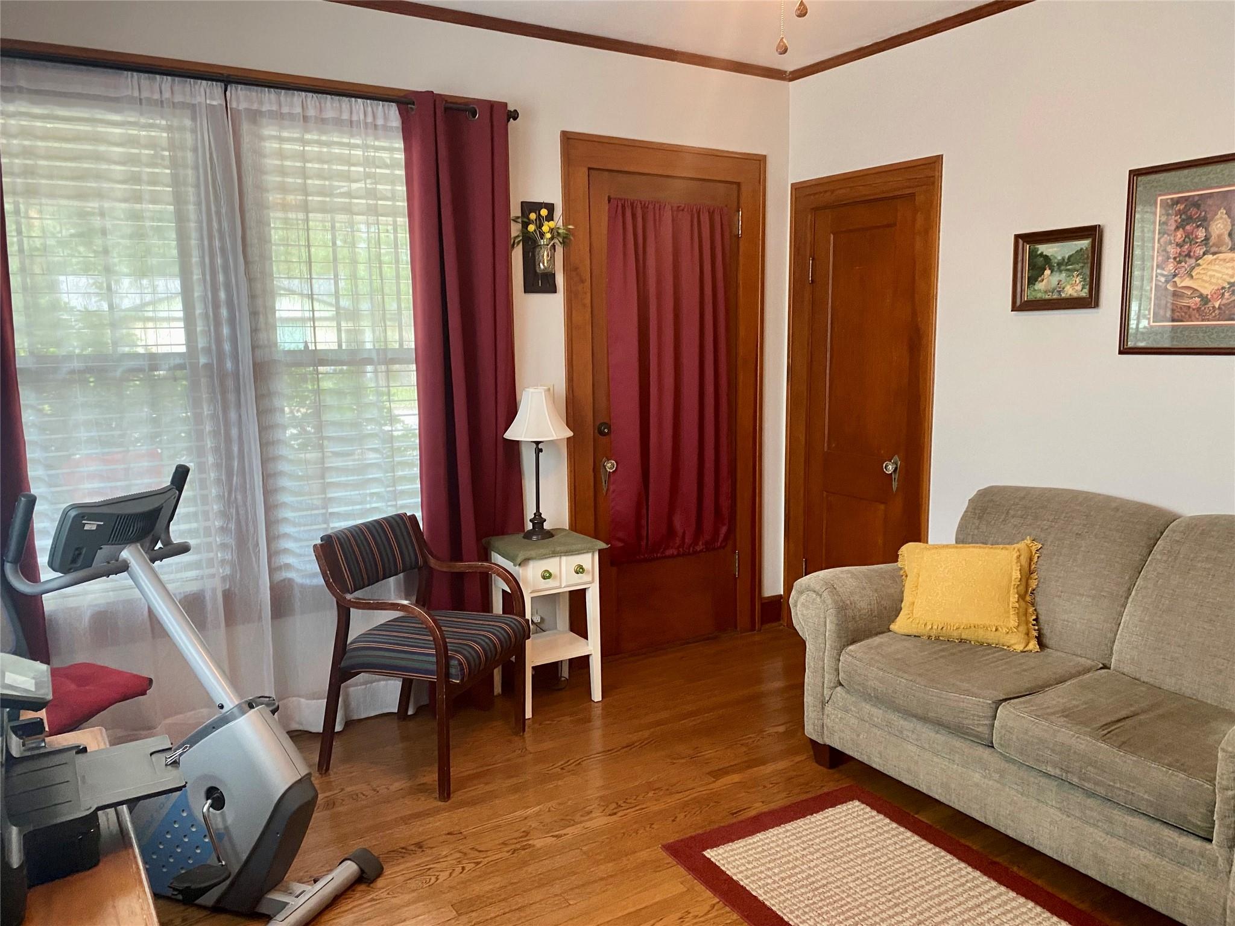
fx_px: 928
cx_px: 618
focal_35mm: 26
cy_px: 463
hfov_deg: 67.3
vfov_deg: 53.1
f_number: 1.8
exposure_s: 1/60
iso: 200
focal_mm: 4.25
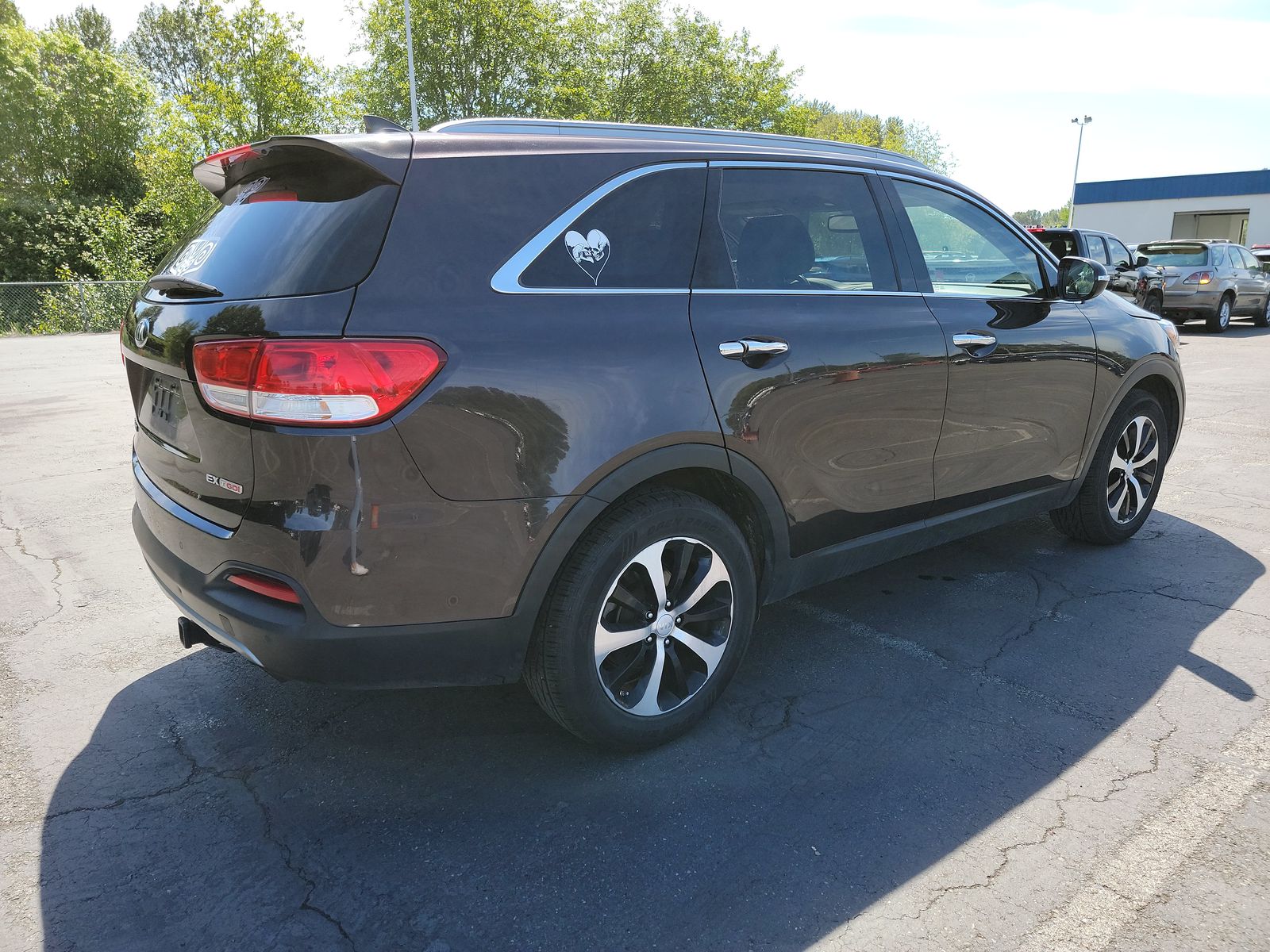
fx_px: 881
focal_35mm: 24
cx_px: 635
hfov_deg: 71.6
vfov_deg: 56.8
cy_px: 476
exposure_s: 1/340
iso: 50
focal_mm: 6.7
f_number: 1.8
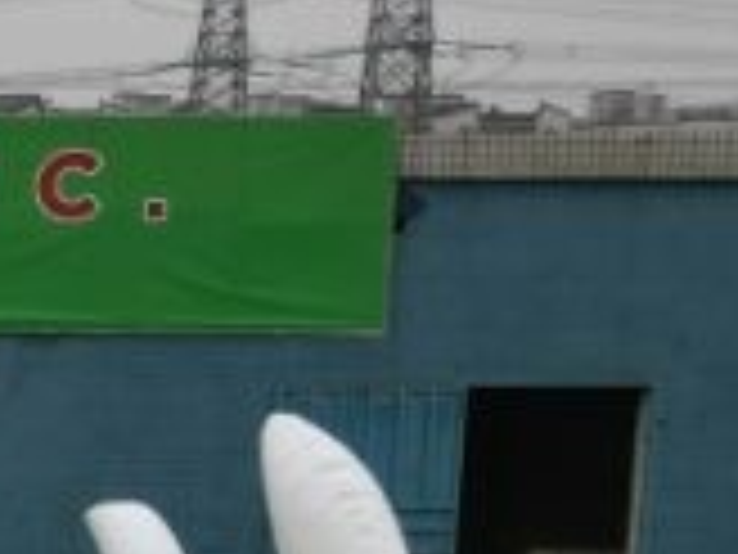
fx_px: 3198
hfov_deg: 11.0
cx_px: -1058
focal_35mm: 150
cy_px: 671
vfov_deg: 9.7
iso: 110
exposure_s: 1/1000
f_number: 1.7
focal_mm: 6.72
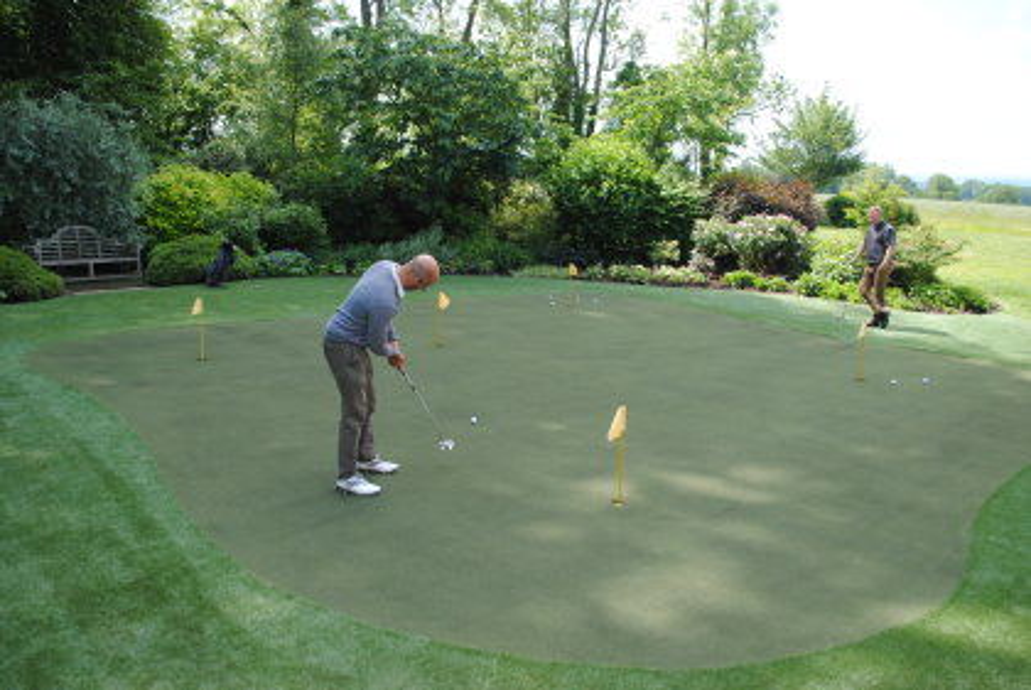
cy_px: 345
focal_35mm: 30
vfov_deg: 43.7
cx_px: 516
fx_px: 860
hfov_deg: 61.9
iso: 100
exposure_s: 1/200
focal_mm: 20
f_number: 5
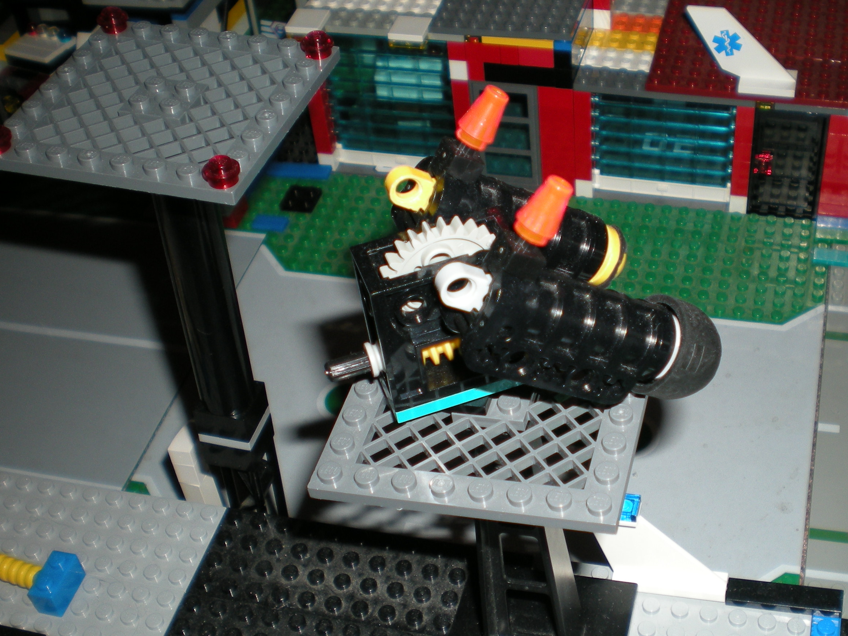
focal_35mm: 50
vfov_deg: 29.0
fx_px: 1225
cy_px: 393
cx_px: 548
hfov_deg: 37.9
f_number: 3.1
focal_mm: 6.3
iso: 64
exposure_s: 1/60
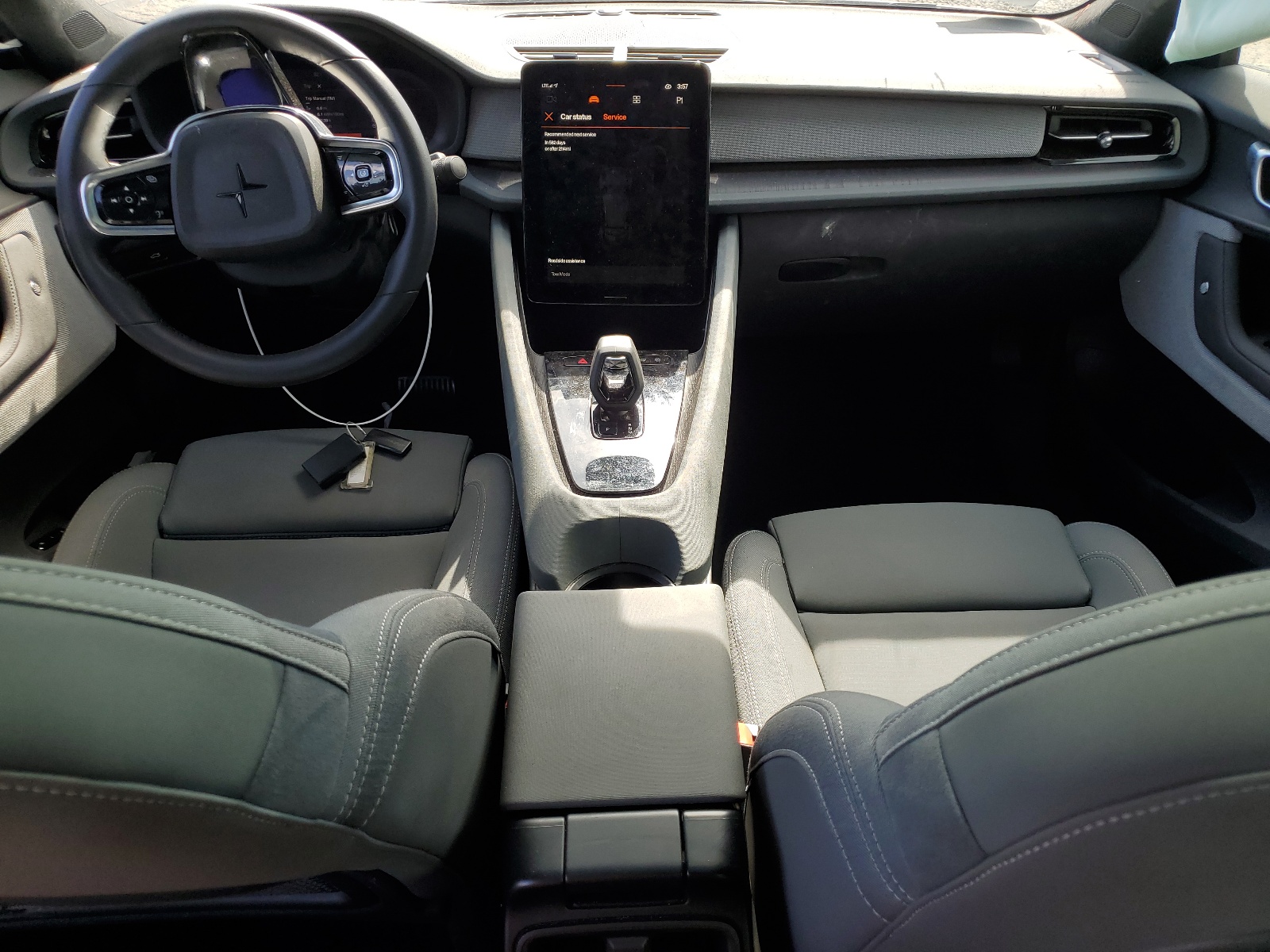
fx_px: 954
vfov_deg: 53.1
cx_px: 635
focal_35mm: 26
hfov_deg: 67.3
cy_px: 476
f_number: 1.5
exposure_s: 1/333
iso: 50
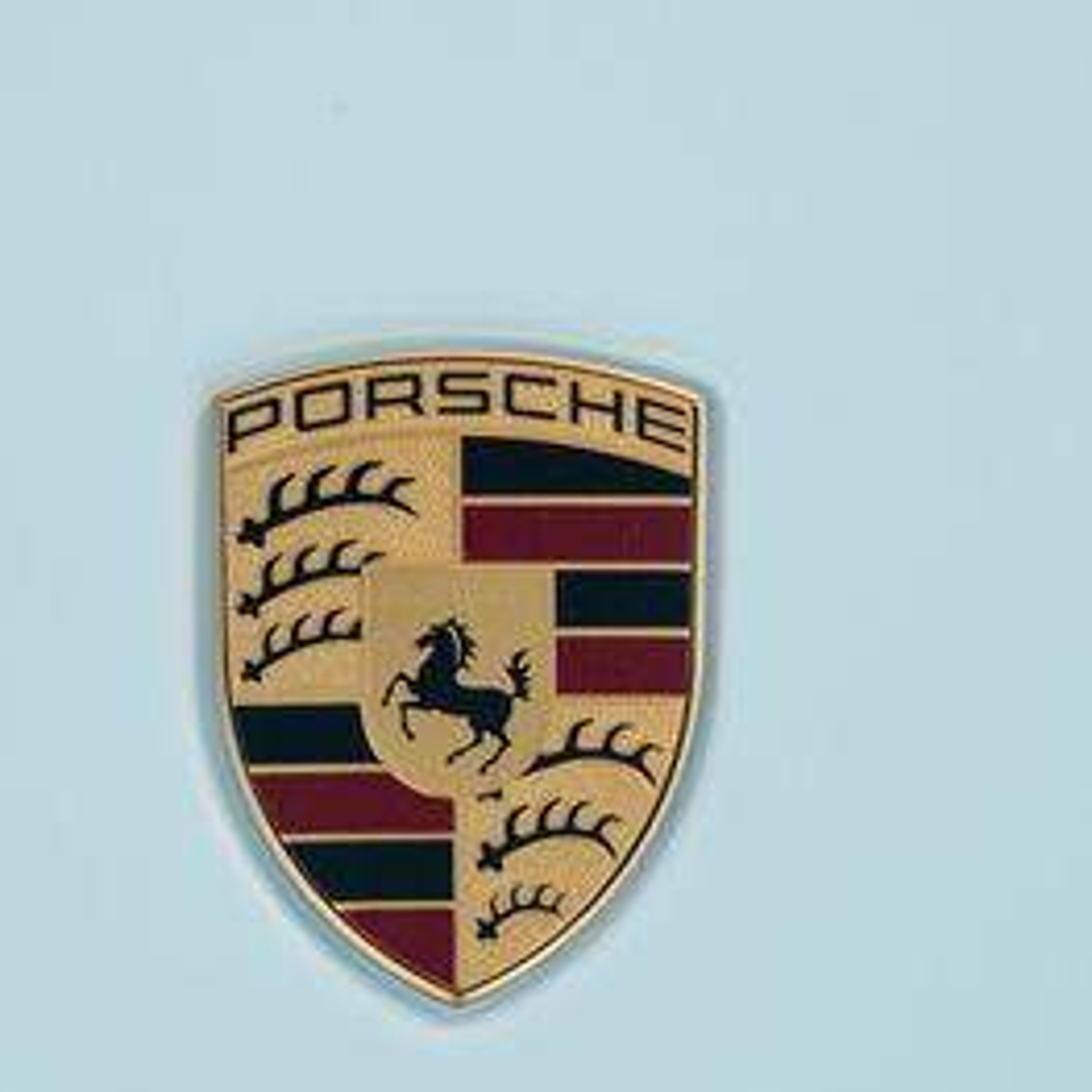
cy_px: 656
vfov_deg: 10.4
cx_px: 448
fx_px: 5978
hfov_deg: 10.4
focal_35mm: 167
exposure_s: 1/200
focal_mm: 67.6
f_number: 2.8
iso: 200
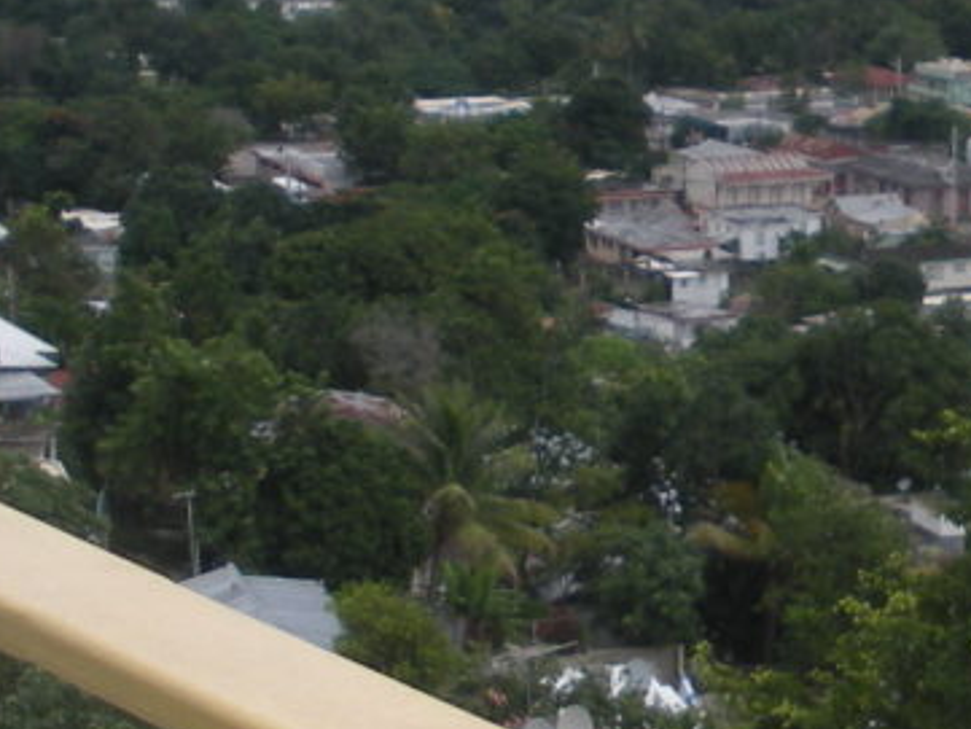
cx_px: 1353
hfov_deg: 12.4
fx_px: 4293
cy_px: 145
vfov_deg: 9.7
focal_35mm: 153
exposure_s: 1/388
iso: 64
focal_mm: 6.3
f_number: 3.5
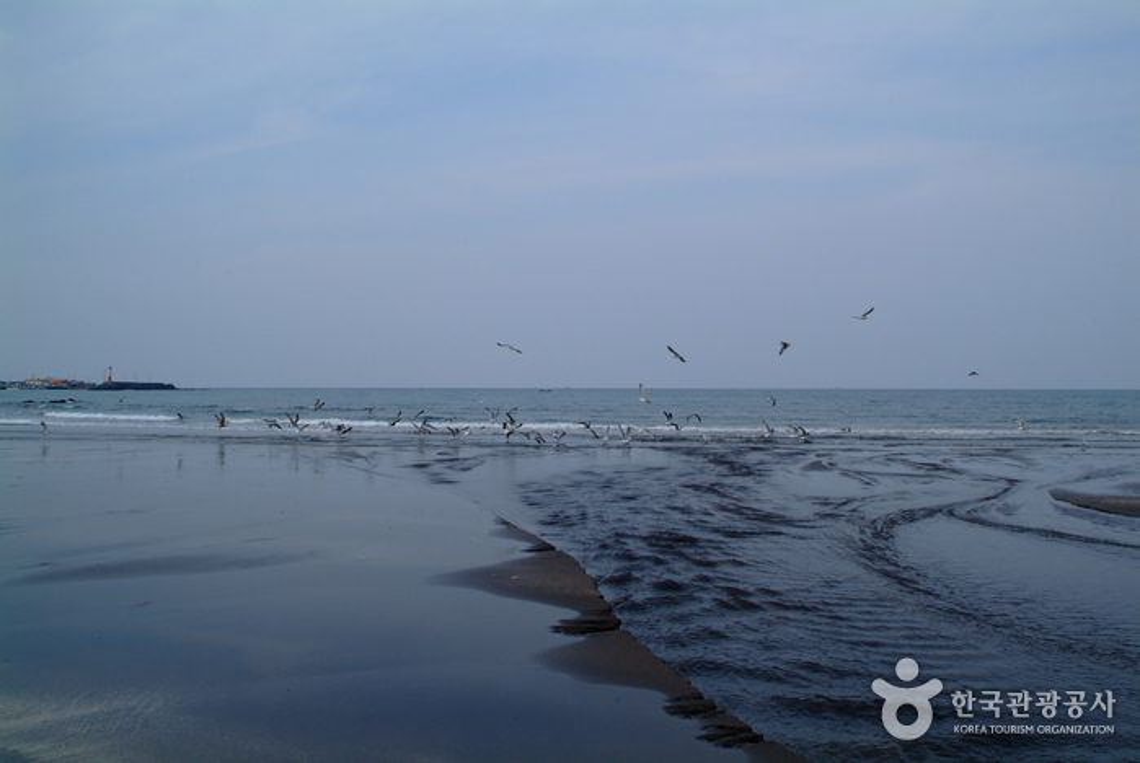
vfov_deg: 43.7
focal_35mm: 30
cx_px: 570
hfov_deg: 61.9
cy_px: 382
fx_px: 951
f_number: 9.5
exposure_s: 1/350
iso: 200
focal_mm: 20
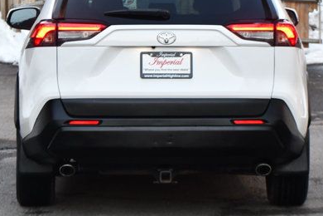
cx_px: 162
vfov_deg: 7.1
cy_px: 62
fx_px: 1723
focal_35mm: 192
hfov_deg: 10.7
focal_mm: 78
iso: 1000
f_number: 4.8
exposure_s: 1/125
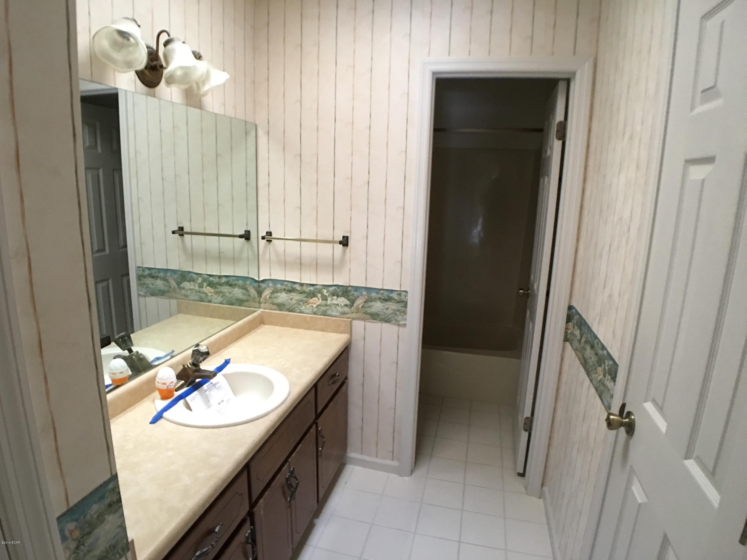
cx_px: 374
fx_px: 626
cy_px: 280
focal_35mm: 29
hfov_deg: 61.7
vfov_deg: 48.2
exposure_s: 1/15
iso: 100
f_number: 2.2
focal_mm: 4.15
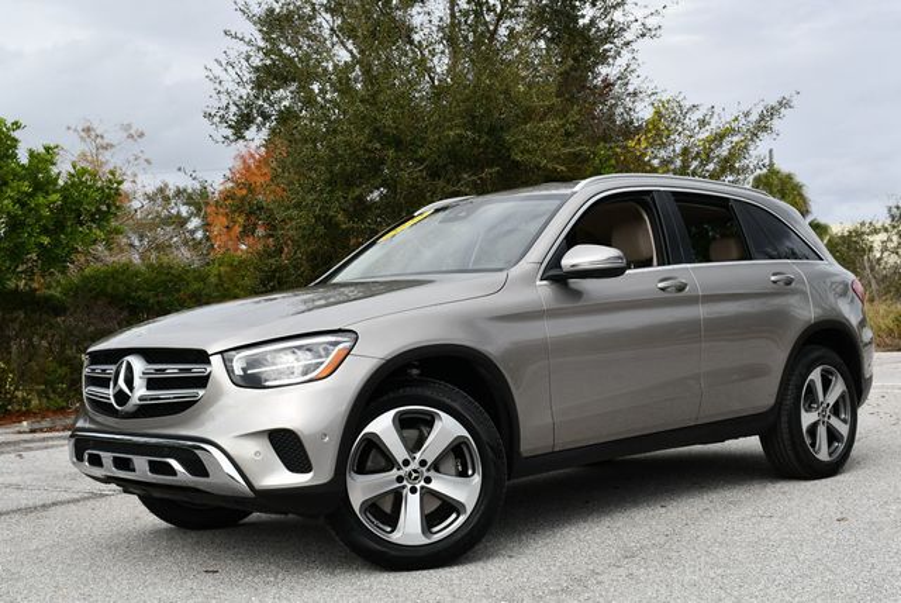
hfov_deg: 41.1
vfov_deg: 28.1
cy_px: 302
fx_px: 1202
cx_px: 450
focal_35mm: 48
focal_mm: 24
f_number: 8
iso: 100
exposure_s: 1/250
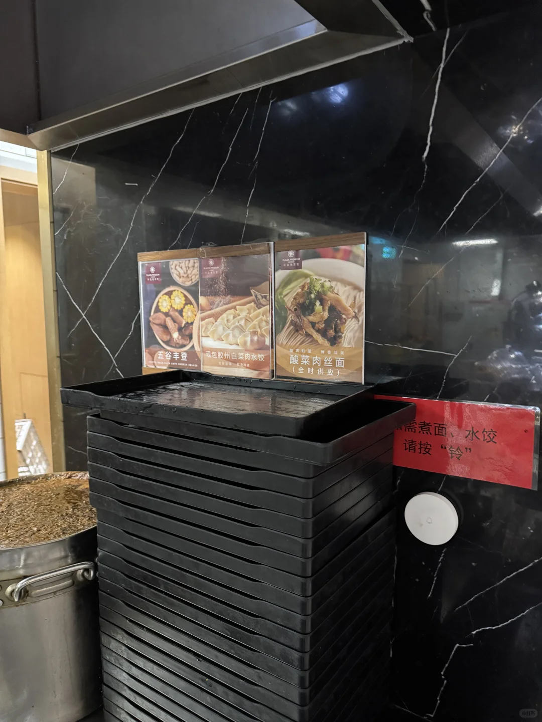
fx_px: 501
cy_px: 361
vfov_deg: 71.6
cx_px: 271
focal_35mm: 24
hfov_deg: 56.8
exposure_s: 1/33
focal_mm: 6.76
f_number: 1.78
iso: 800
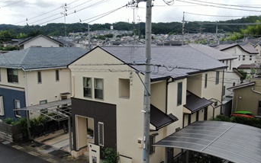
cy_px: 98
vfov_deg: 32.7
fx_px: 278
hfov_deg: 50.4
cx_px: 133
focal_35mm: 39
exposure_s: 1/200
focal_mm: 6.21
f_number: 3.3
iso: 100
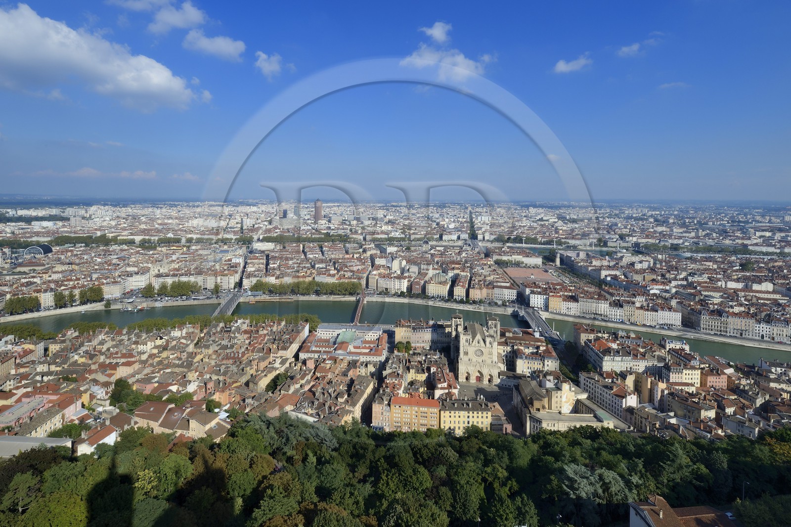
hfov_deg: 104.3
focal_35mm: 14
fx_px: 308
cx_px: 396
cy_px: 264
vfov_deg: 81.2
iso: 100
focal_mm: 14
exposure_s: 1/80
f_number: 18
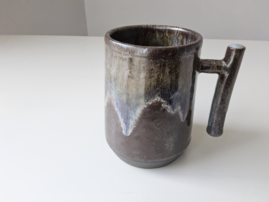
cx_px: 134
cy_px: 101
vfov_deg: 58.9
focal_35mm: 23
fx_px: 179
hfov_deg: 73.9
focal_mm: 3.08
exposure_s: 1/120
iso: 800
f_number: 2
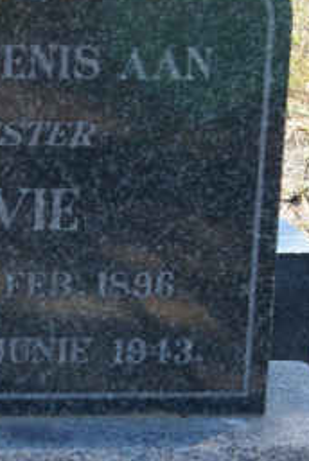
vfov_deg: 13.5
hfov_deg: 9.0
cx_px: 20
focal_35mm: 152
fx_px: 1952
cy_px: 271
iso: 200
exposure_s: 1/125
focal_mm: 28
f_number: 6.7
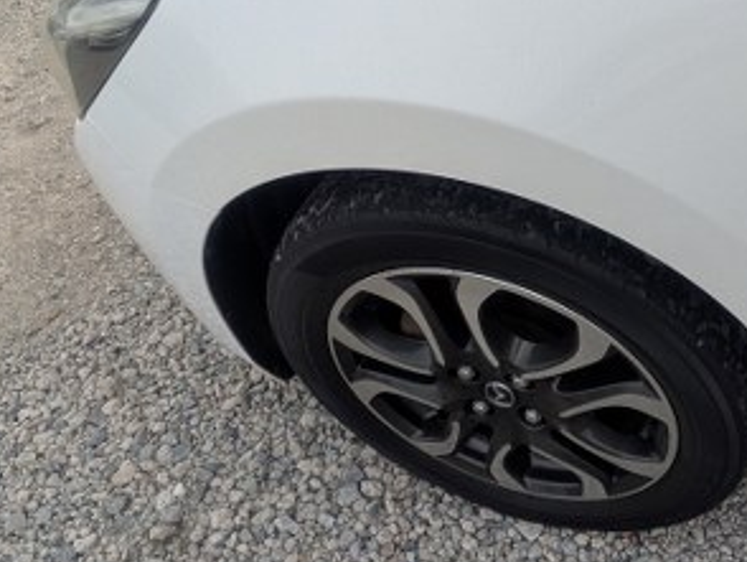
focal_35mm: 38
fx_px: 821
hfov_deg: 46.7
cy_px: 259
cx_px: 581
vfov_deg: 37.7
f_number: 2.2
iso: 51
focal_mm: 1.83
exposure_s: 1/925
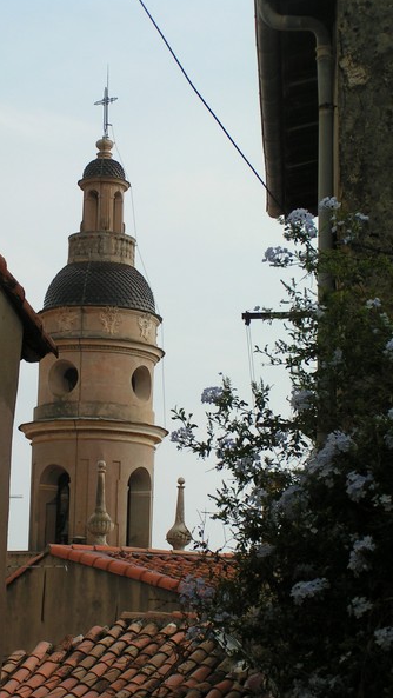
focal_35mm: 89
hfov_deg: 13.6
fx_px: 1647
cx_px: 136
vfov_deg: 23.9
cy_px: 355
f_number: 5
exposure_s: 1/400
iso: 50
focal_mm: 12.1
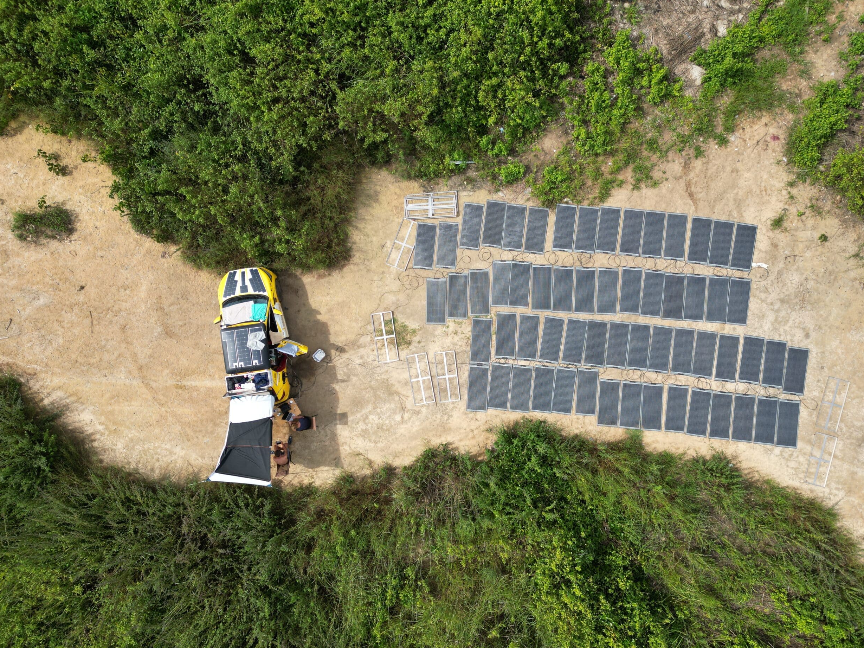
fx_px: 624
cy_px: 330
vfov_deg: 54.9
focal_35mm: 25
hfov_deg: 69.4
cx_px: 442
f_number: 1.7
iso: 110
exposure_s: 1/2000
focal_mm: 6.72
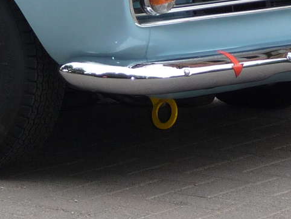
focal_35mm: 199
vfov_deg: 7.4
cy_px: -57
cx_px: -87
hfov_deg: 9.8
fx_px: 1674
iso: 100
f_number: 4.2
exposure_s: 1/100
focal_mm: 8
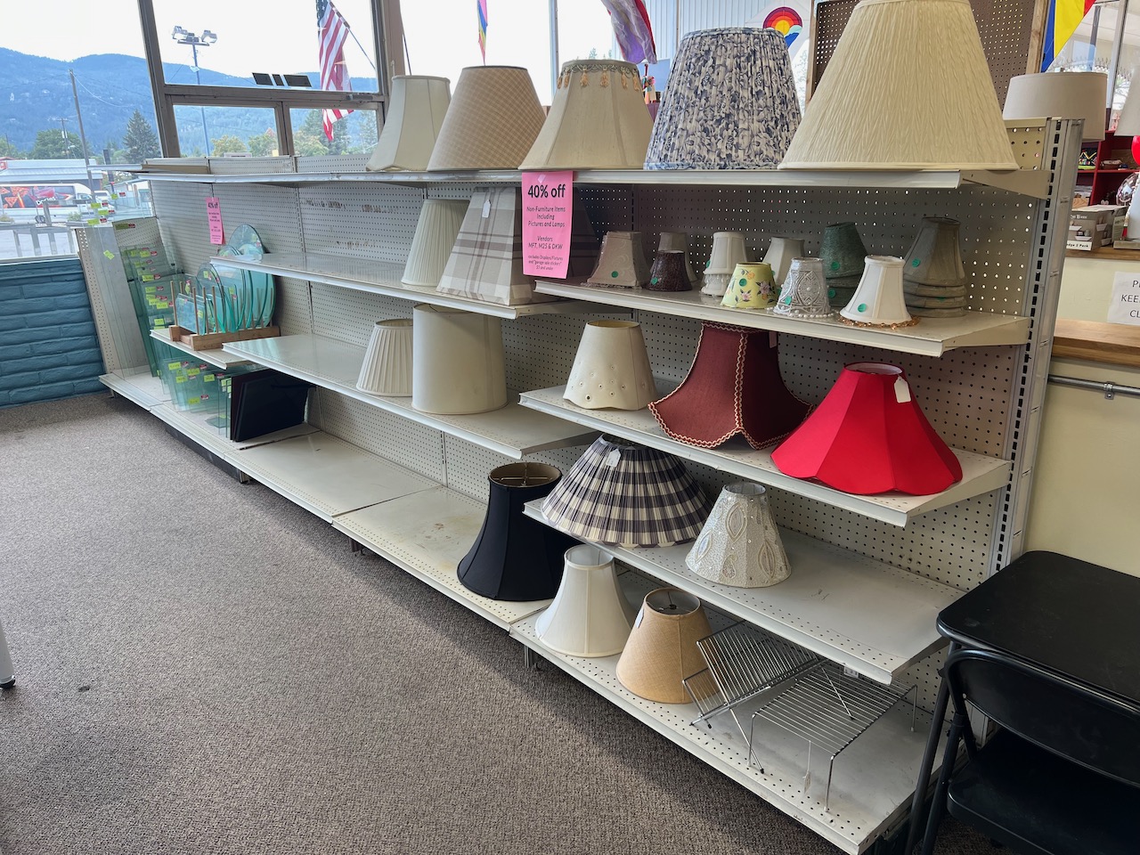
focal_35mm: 26
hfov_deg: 67.3
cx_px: 570
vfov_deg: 53.1
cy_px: 428
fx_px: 856
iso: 50
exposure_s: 1/120
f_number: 1.5
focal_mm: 5.7
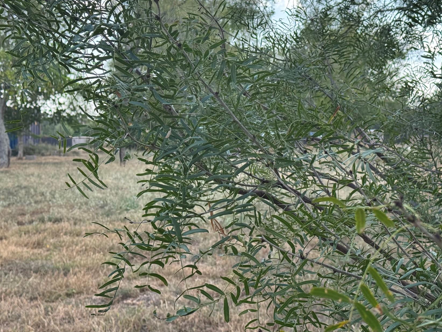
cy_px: 131
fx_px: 766
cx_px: 228
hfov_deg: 32.2
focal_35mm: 60
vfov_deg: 24.4
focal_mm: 6.76
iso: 64
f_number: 1.78
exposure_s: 1/739
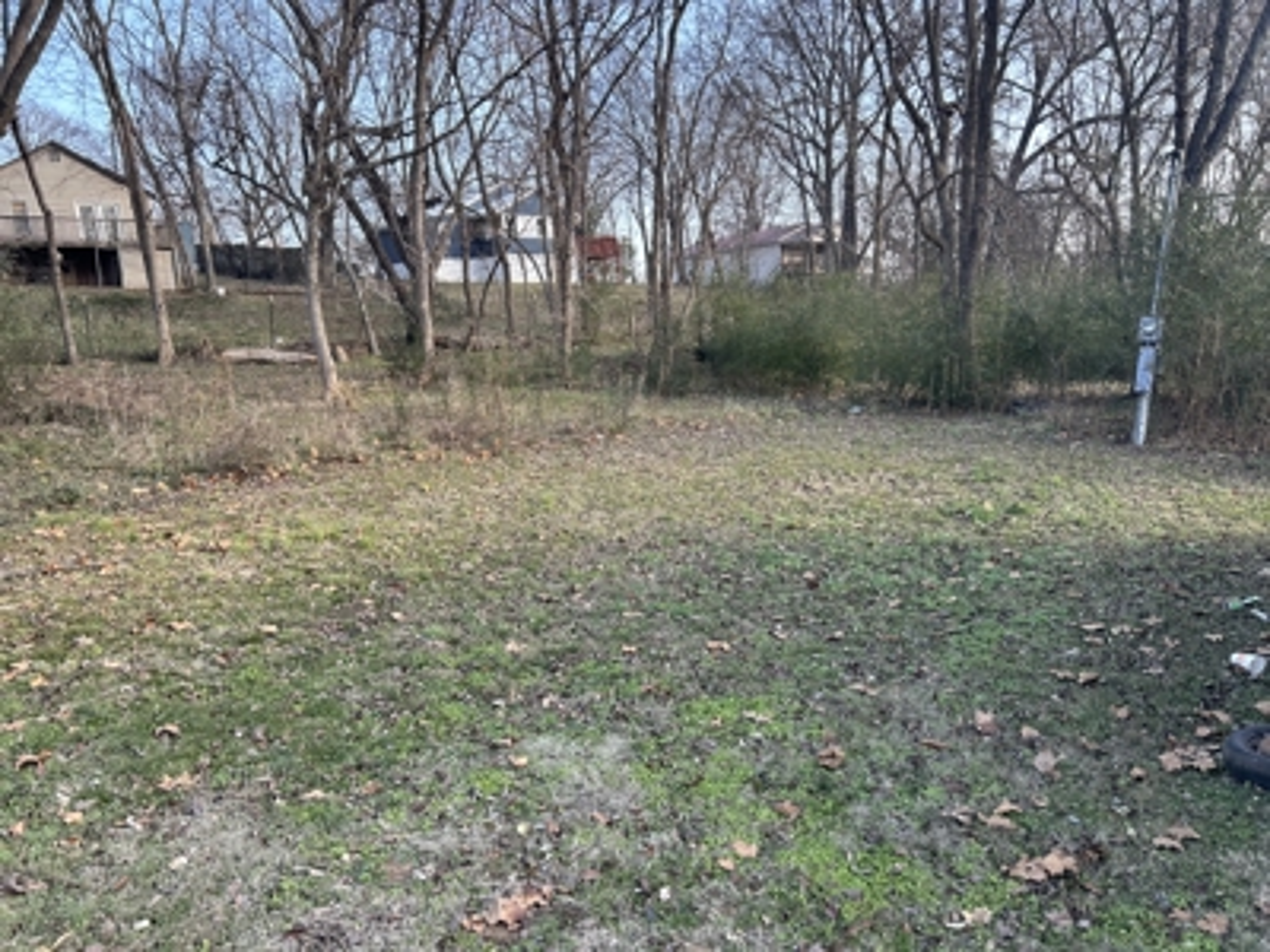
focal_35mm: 26
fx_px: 954
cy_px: 476
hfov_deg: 67.3
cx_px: 635
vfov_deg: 53.1
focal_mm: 5.7
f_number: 1.5
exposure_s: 1/282
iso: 40
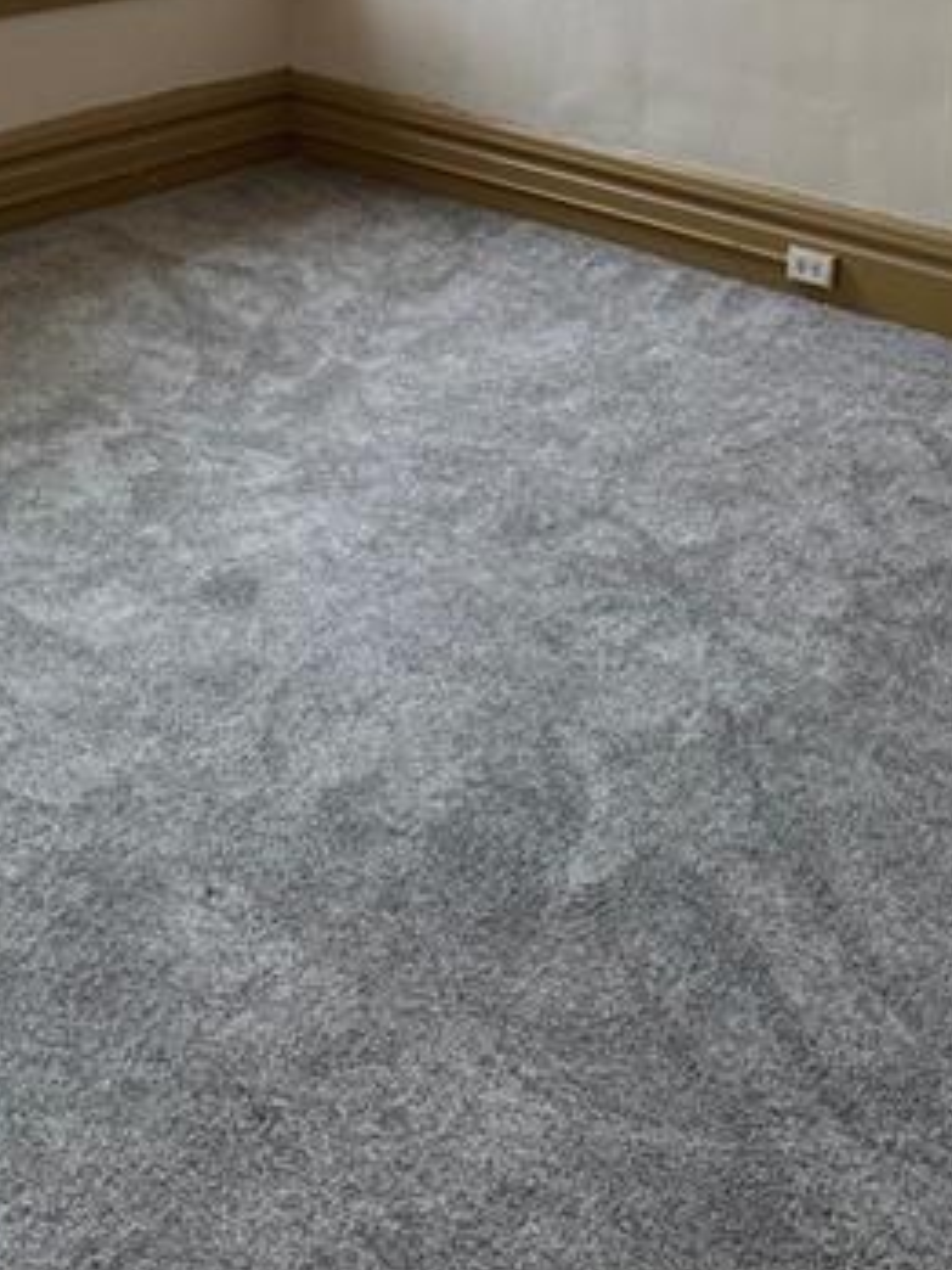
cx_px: 770
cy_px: -26
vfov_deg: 32.9
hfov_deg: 27.0
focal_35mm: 53
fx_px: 1943
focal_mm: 6.76
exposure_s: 1/78
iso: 200
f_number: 1.78
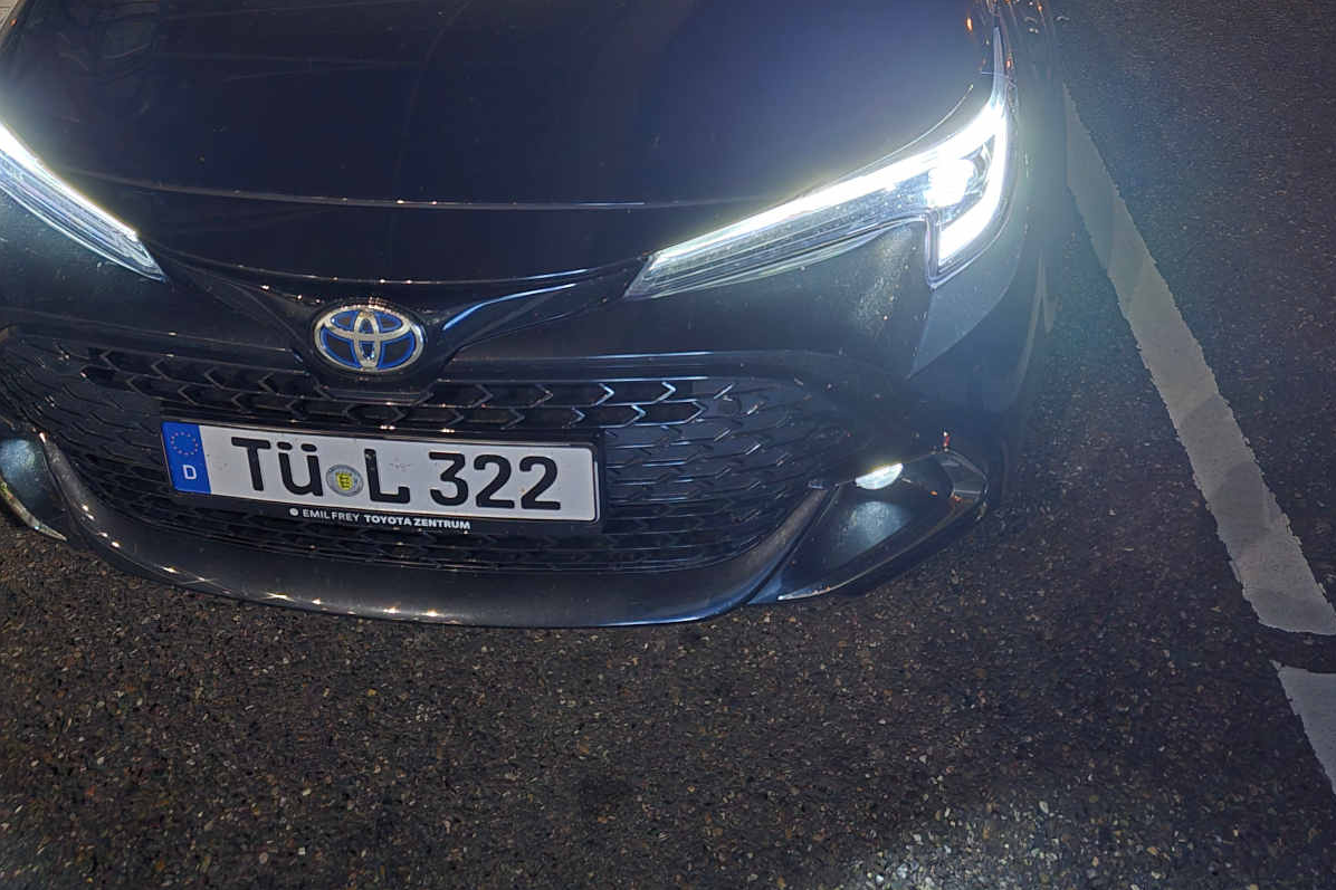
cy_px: -1
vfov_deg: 36.8
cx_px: 669
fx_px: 1187
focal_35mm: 32
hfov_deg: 58.7
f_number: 1.7
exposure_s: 1/40
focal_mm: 6.3
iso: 2500
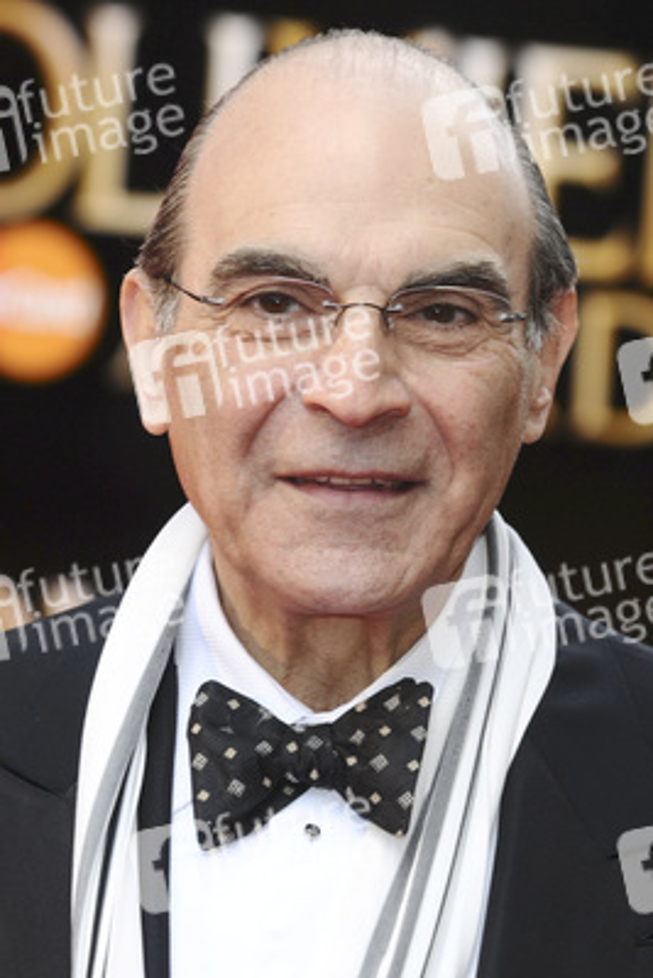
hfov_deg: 5.2
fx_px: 7135
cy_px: 489
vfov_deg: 7.8
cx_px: 326
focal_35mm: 262
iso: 320
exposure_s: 1/250
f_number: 5
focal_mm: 175
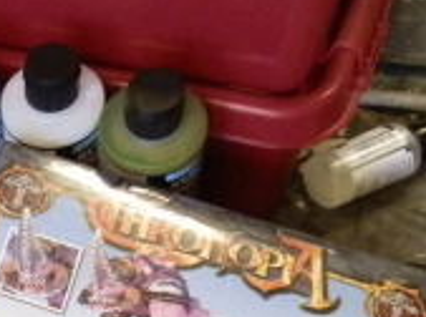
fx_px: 1093
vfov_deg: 16.0
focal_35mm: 89
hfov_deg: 18.9
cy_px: 352
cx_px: -245
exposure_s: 1/30
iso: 400
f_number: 3.1
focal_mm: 5
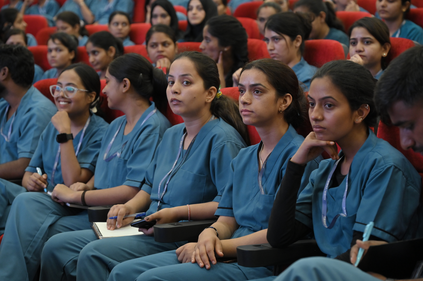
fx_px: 1151
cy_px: 140
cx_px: 212
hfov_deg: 20.8
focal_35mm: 98
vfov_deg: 13.9
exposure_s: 1/50
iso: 2500
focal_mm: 98
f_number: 5.6
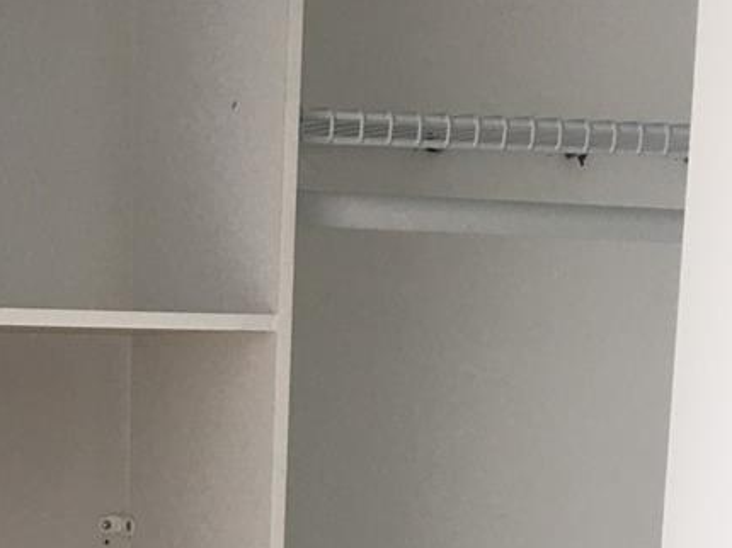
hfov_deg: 23.3
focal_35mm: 81
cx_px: 27
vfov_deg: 17.1
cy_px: 715
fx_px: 1712
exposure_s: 1/30
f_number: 2.2
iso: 32
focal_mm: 4.15
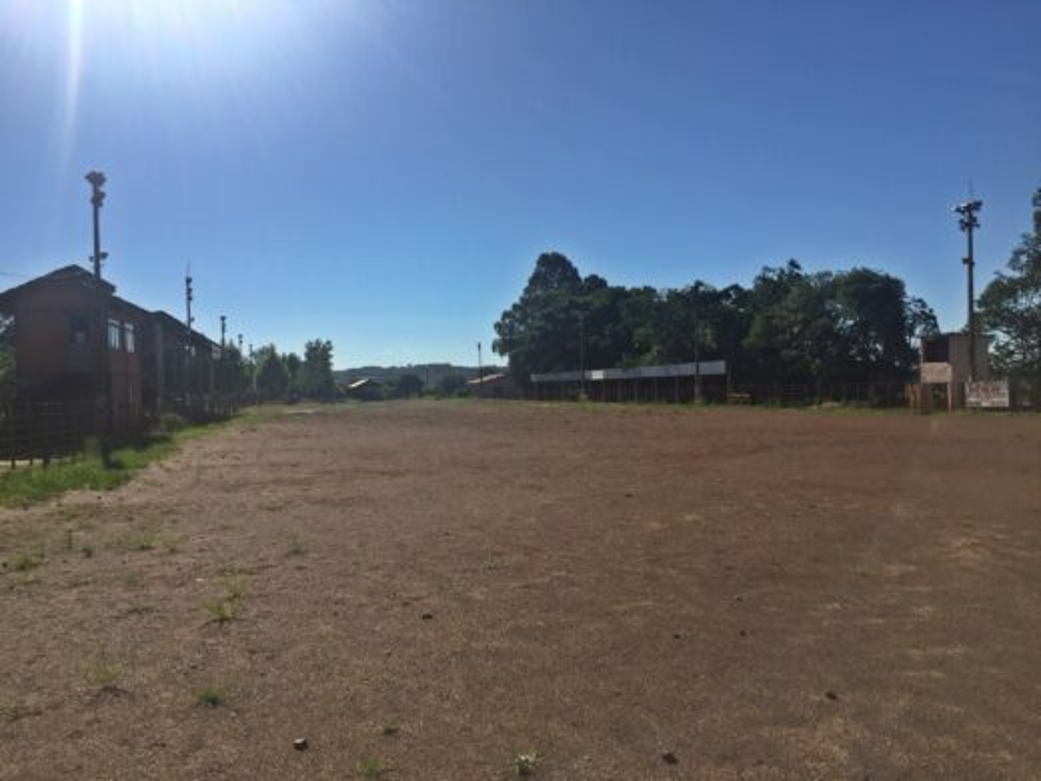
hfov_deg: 61.7
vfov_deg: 48.2
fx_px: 872
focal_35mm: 29
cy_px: 390
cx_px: 520
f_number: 2.2
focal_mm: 4.15
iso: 32
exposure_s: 1/3968
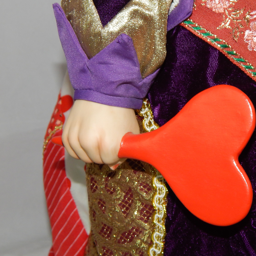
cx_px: 179
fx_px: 561
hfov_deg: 25.5
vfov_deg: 25.7
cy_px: 131
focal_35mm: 67
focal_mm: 8.6
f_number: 7.4
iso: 200
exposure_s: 1/30
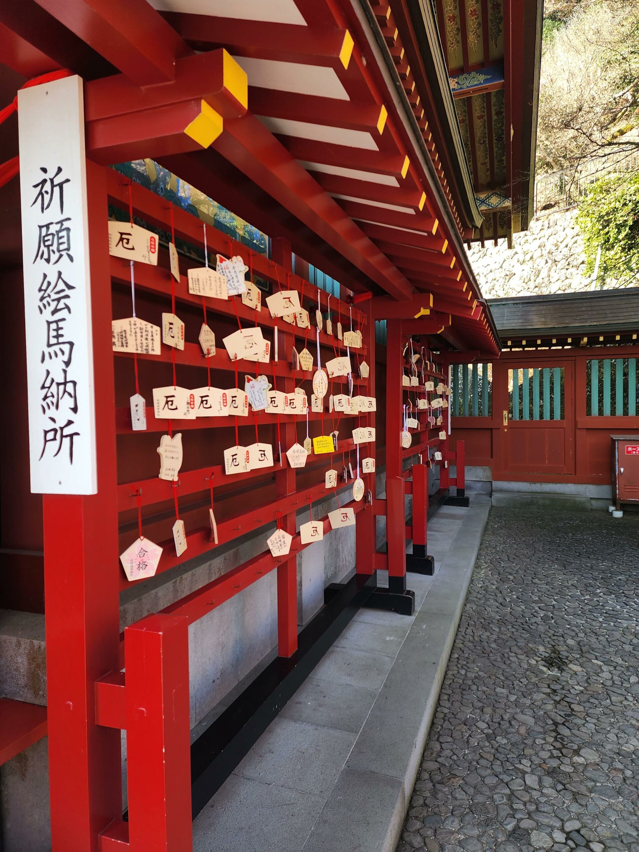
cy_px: 426
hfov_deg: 58.9
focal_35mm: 23
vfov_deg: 73.9
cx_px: 320
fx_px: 566
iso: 40
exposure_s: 1/180
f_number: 1.8
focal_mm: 6.4
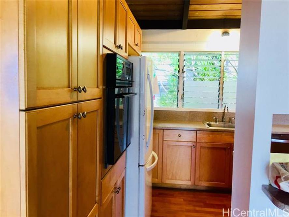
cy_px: 108
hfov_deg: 61.7
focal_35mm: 29
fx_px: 242
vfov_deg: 48.2
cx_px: 144
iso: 100
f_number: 2.2
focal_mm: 4.15
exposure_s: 1/30
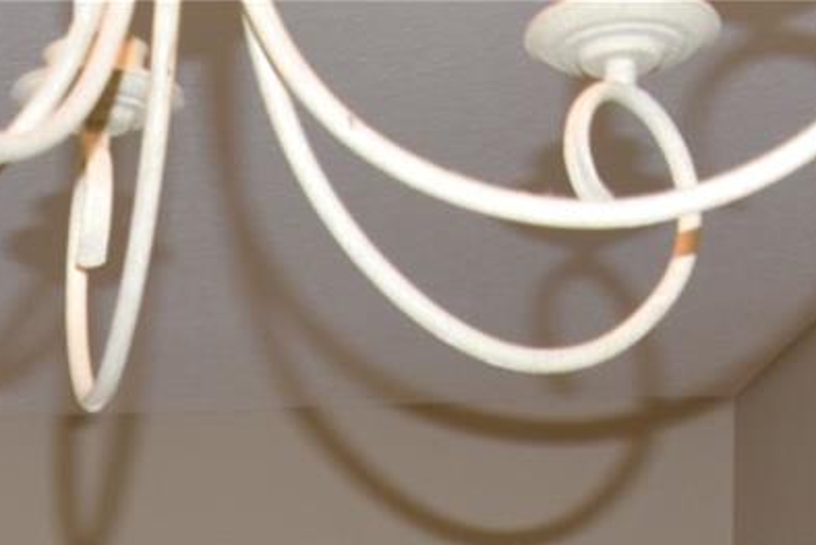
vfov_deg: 9.5
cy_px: 1102
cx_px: -213
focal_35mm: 134
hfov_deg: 14.7
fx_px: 3038
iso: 500
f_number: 5.6
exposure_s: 1/125
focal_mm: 22
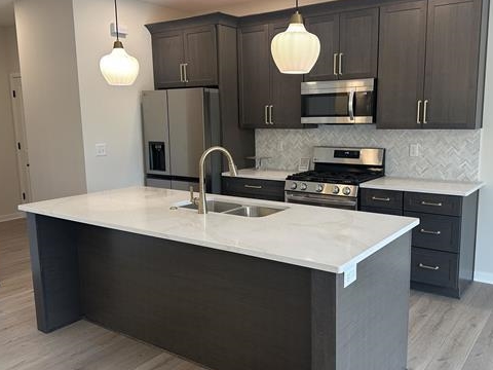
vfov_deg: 44.2
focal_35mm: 32
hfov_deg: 56.7
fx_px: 456
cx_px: 268
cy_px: 189
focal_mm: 6.86
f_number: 1.78
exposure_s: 1/120
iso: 125
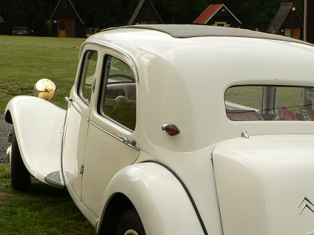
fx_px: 617
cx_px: 218
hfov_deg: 28.3
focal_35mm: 68
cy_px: 180
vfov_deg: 21.4
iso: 80
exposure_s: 1/200
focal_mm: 6
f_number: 4
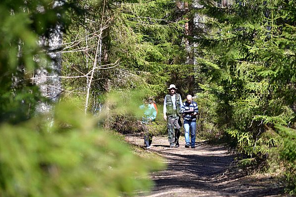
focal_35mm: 302
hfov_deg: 6.8
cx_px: 148
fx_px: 2482
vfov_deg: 4.5
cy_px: 98
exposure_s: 1/500
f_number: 5.6
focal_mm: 200
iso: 200
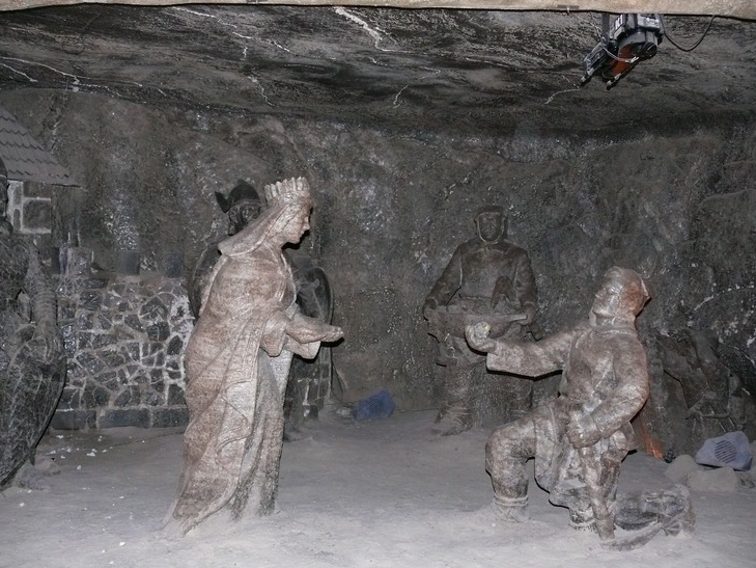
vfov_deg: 39.7
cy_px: 277
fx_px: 786
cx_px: 385
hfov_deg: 51.3
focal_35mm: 36
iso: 400
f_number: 2.8
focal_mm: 7.4
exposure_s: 1/30
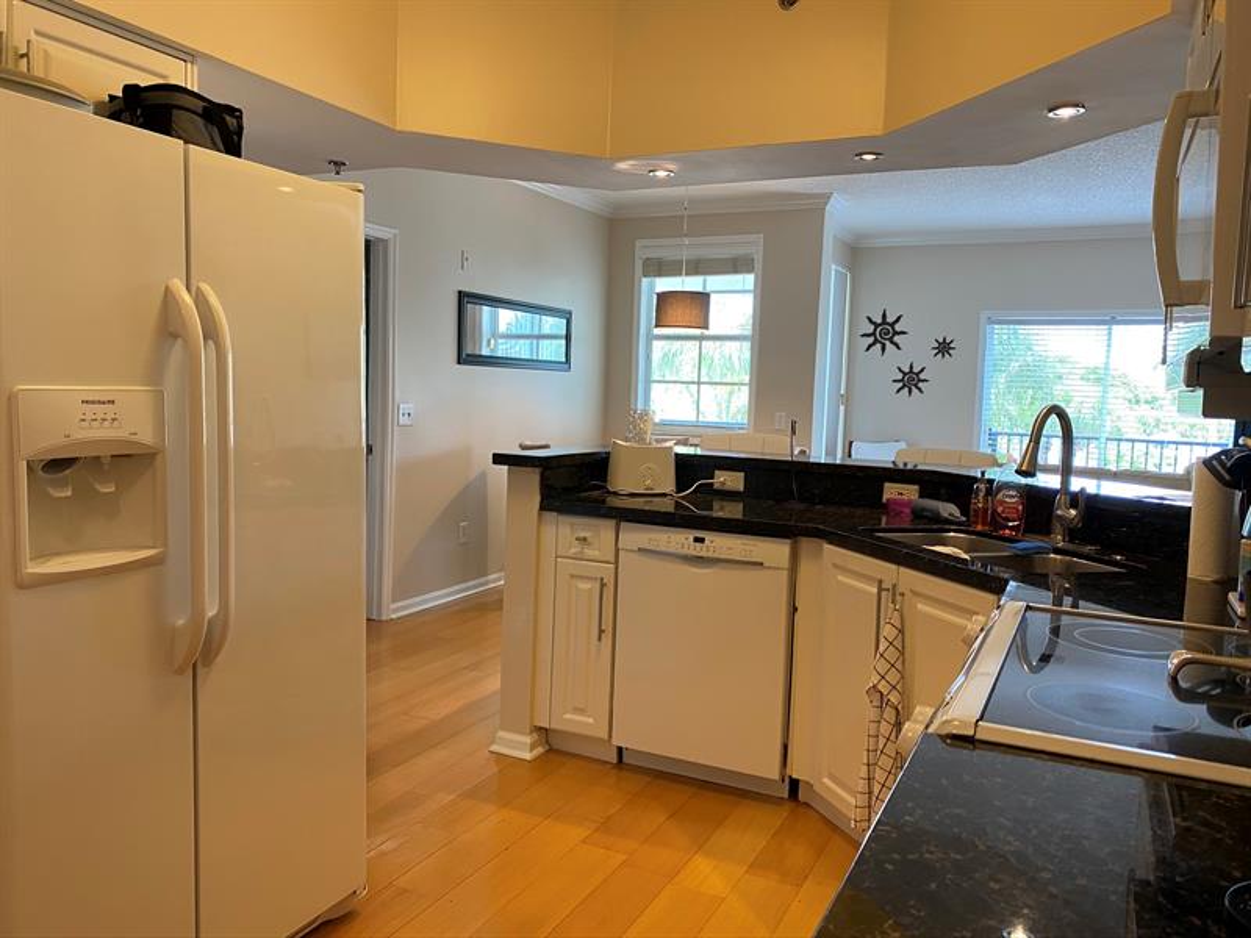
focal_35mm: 26
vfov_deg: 53.1
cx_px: 626
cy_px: 469
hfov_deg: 67.3
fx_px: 940
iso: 100
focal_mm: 4.25
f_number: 1.8
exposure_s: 1/60
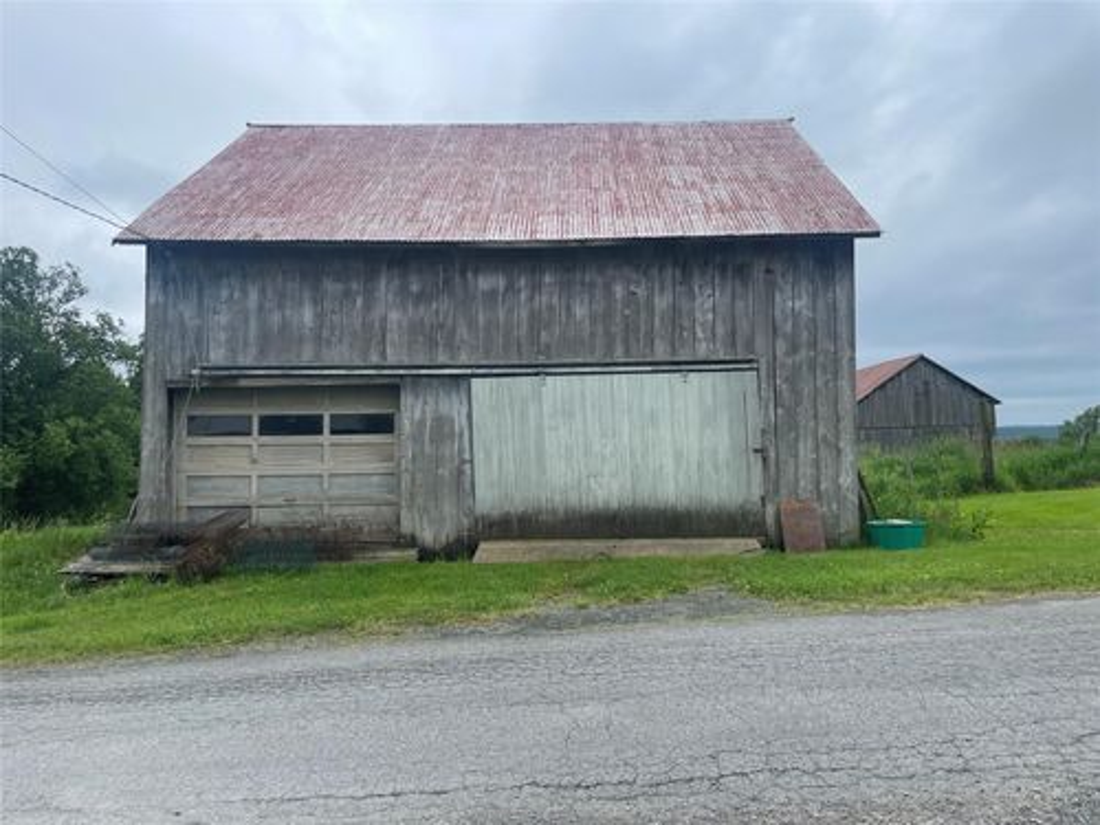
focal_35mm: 26
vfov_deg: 53.1
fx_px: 826
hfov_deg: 67.3
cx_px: 550
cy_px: 412
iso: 32
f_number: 1.6
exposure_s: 1/2564
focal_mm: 4.2
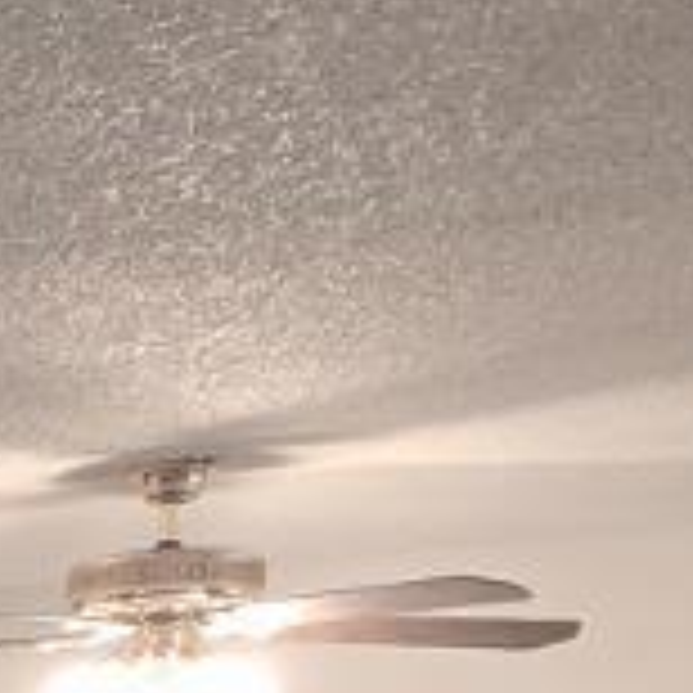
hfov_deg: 10.6
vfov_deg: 13.5
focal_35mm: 112
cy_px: 1357
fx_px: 2537
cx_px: -1413
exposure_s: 1/60
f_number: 2.2
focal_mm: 2.2
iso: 400
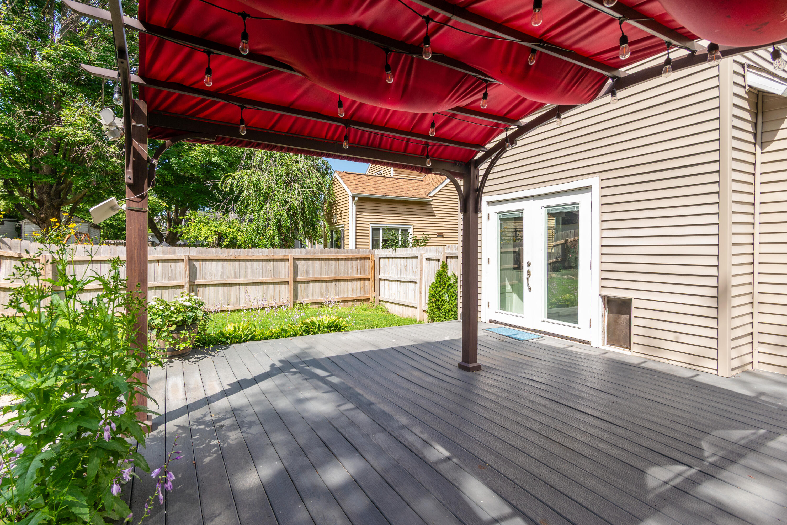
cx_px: 394
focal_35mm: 17
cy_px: 262
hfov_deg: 93.3
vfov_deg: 70.5
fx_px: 372
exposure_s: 1/250
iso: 320
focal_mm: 17
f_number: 9
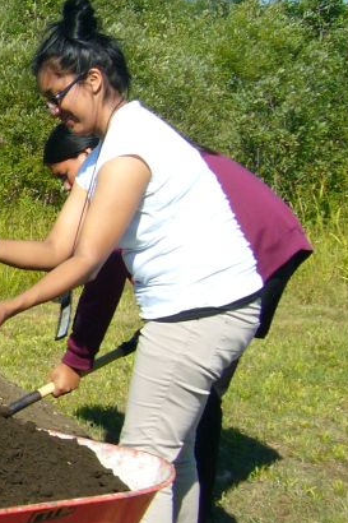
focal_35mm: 91
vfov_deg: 22.4
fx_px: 1321
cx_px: -269
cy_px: 244
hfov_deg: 13.5
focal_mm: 5.8
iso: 100
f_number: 5.6
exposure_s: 1/500
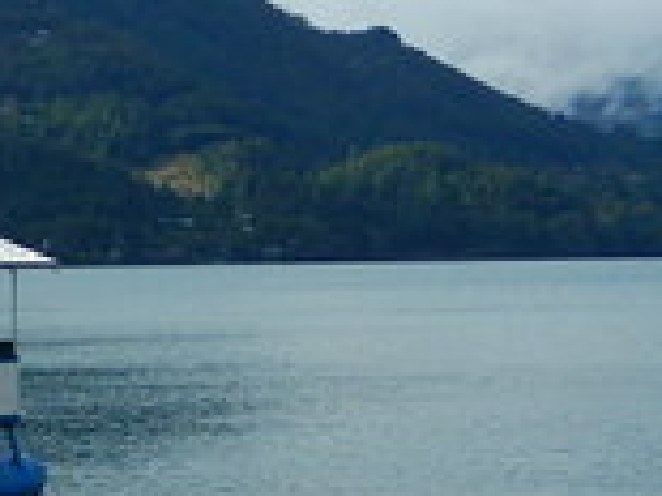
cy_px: 51
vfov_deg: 11.4
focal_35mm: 129
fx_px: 2465
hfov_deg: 15.3
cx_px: 363
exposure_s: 1/125
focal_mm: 4.5
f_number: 8.7
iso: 80
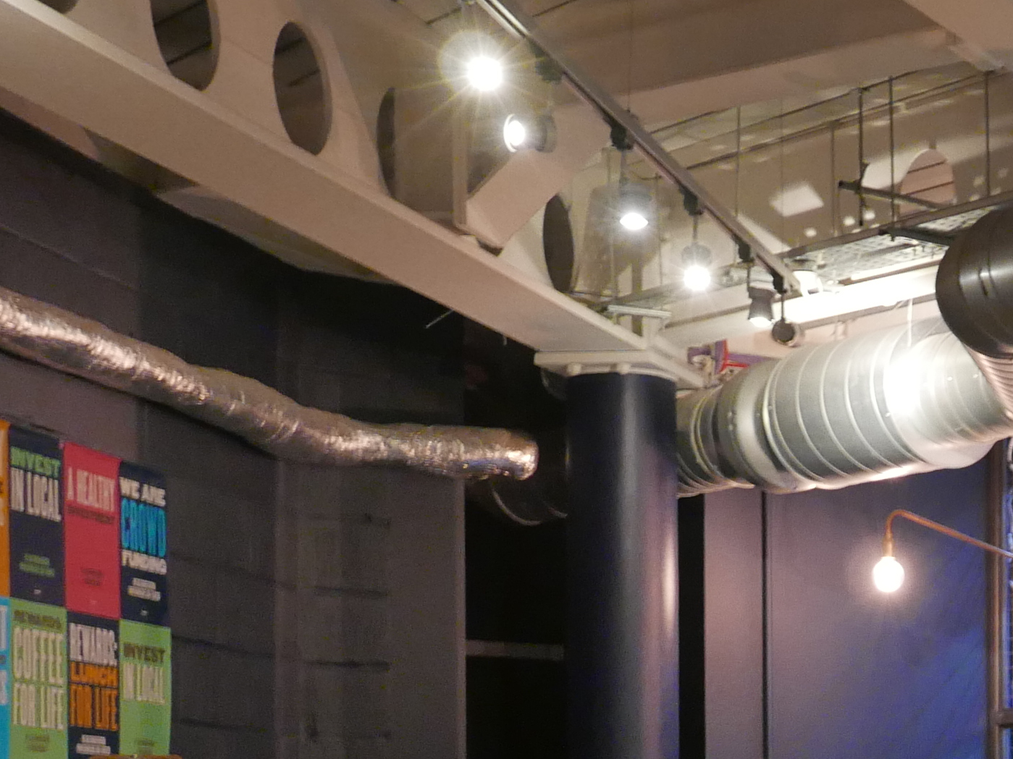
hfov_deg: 18.5
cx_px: 1406
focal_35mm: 97
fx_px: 2838
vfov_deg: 14.7
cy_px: 936
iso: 800
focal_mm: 14.9
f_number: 2.8
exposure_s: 1/25
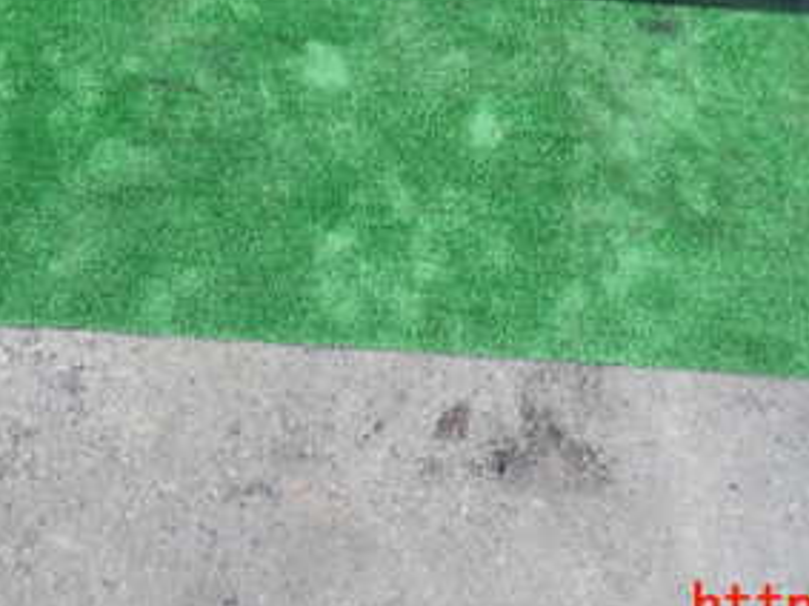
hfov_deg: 36.1
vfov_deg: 26.1
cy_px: 3
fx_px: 1238
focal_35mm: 53
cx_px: 480
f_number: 2
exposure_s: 1/80
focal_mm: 4.5
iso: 200
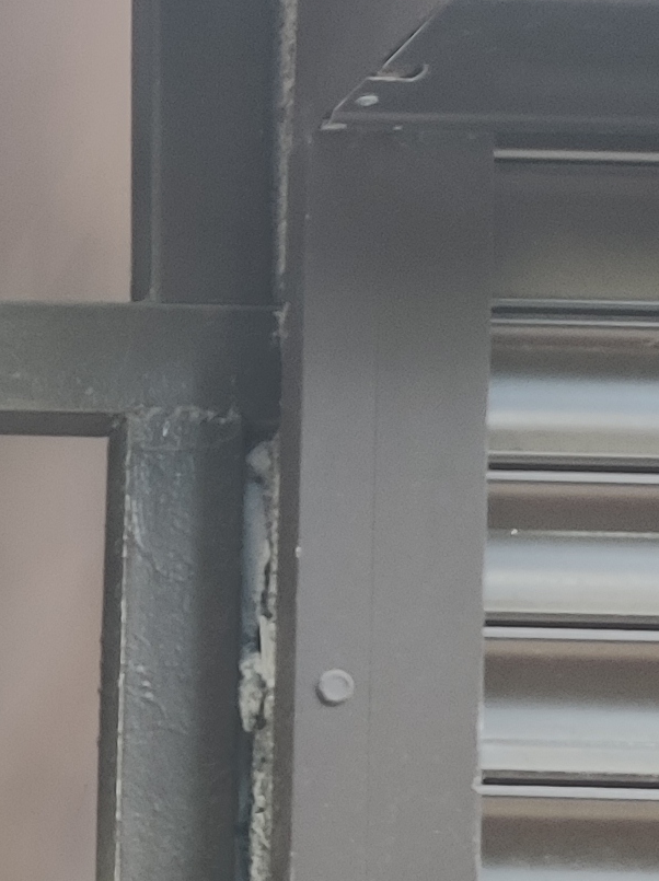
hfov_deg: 11.6
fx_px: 2492
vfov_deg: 18.1
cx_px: -1050
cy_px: 1271
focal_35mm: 98
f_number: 1.79
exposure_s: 1/50
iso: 108
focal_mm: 4.74
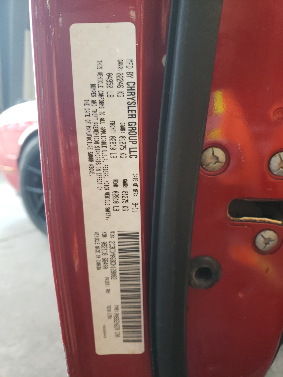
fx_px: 283
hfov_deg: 53.1
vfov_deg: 67.3
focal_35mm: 26
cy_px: 188
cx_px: 142
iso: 70
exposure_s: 1/60.2
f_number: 1.5
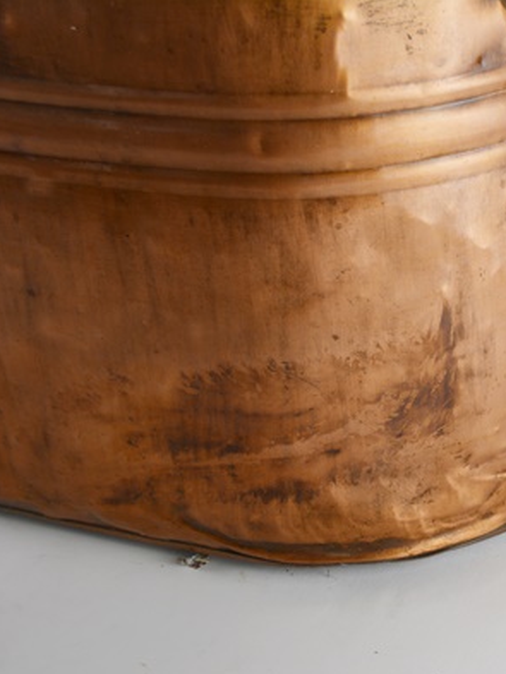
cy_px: 340
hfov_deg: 21.5
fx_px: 1286
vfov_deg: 29.4
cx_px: 506
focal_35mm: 66
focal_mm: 30
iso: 200
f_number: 6.3
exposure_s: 1/160
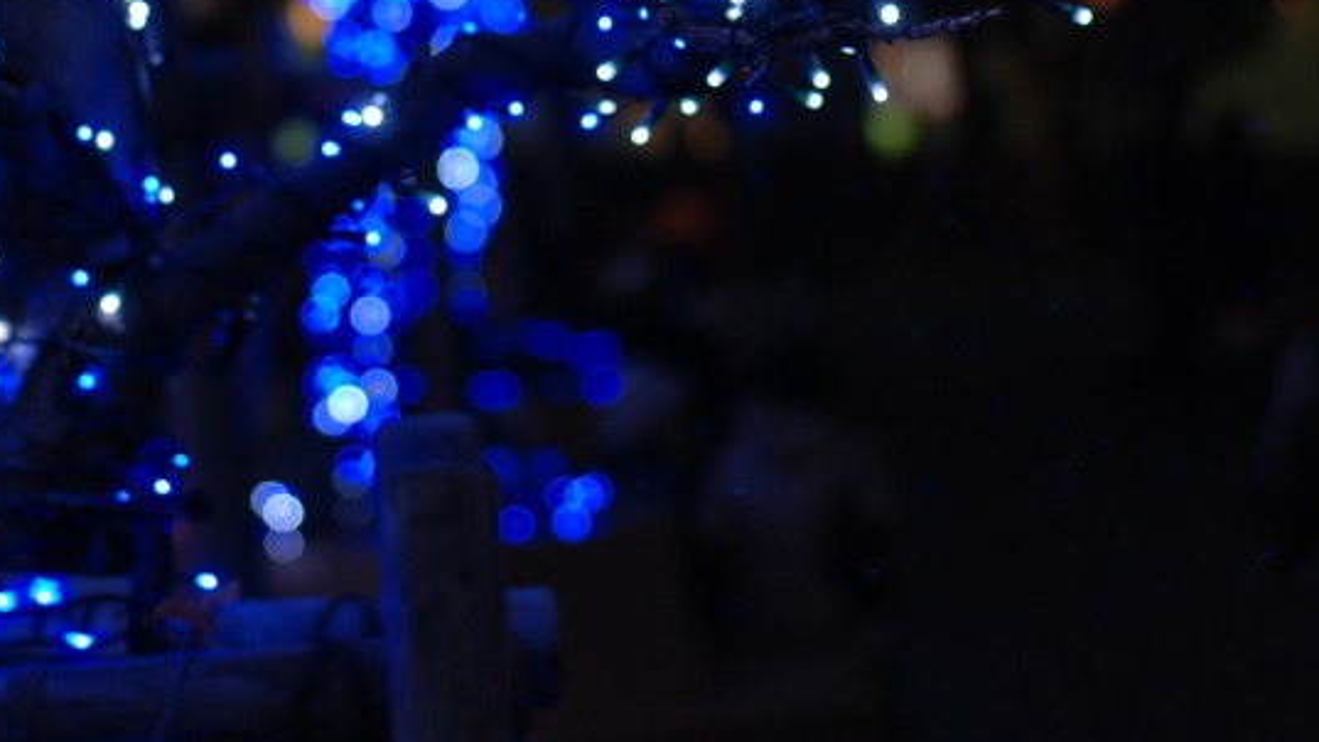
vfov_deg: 8.0
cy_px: -60
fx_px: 5246
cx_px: 479
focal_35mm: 150
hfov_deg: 14.3
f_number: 2.8
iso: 100
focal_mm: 50
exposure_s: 1/30
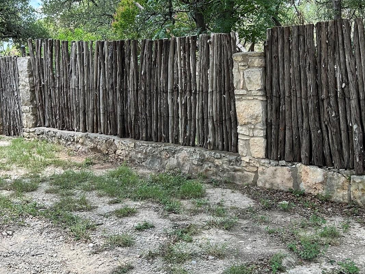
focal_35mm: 50
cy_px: 111
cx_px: 175
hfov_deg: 38.2
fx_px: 527
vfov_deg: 29.1
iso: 50
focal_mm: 5.7
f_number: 1.5
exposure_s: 1/662
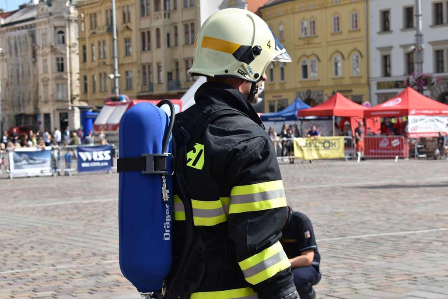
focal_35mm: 82
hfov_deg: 24.6
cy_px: 150
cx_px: 224
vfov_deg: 16.6
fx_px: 1027
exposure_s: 1/250
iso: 100
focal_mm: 55
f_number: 8
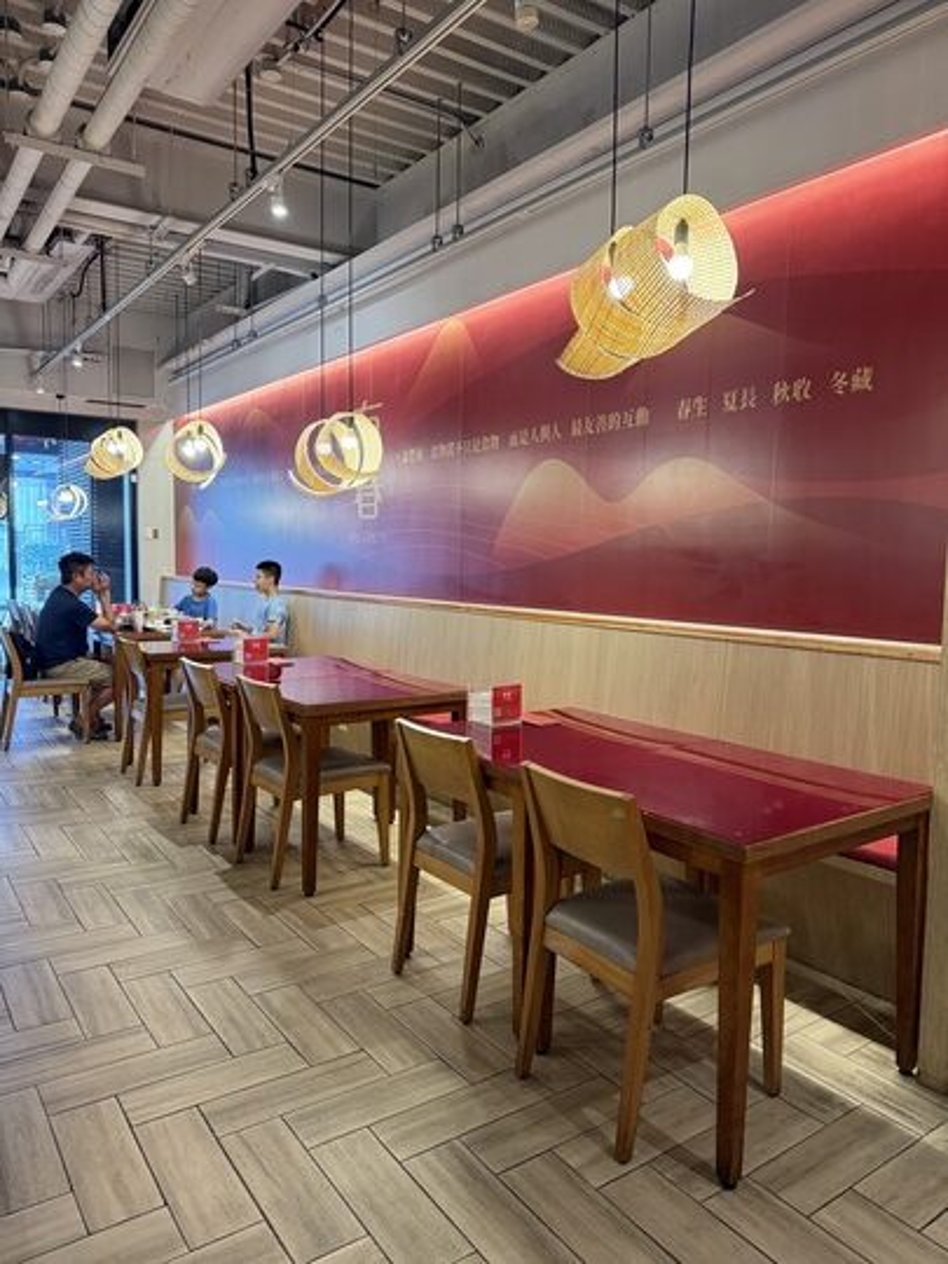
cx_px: 474
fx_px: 876
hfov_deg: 56.8
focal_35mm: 24
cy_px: 632
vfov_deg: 71.6
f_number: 1.78
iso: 500
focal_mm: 6.76
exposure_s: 1/60
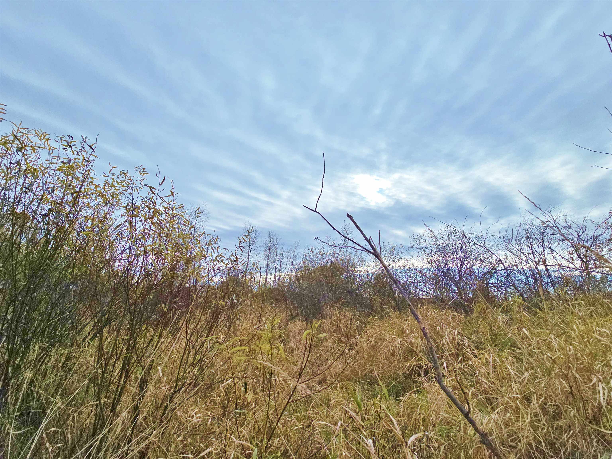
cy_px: 230
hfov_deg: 106.2
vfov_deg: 89.9
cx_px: 306
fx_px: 230
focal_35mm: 13
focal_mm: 2.2
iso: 50
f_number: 2.2
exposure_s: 1/3238
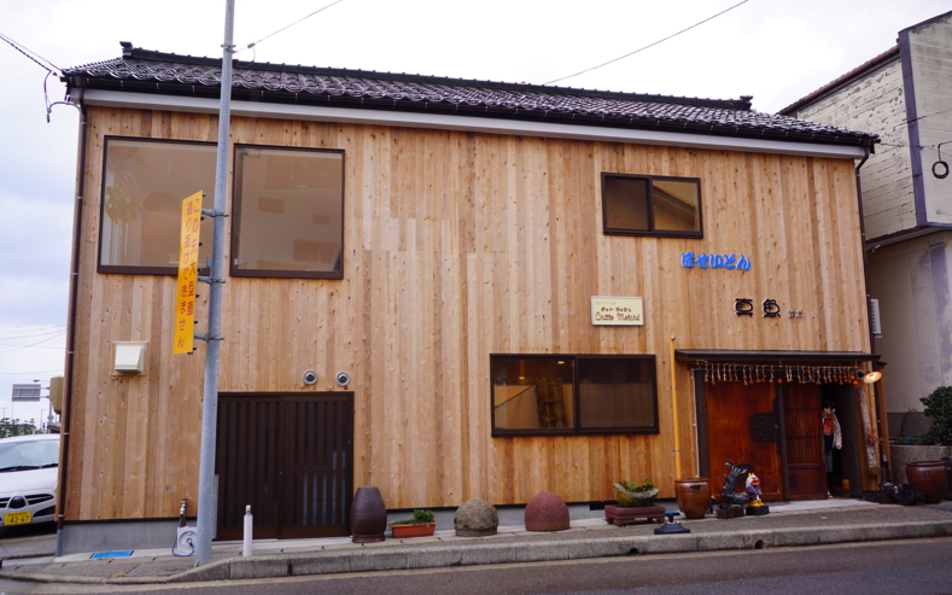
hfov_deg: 61.2
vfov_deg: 40.6
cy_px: 298
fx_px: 804
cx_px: 478
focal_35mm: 31
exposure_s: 1/125
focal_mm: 20
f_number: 4.5
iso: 100
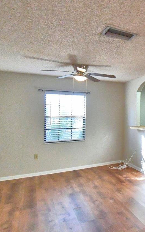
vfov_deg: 64.6
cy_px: 108
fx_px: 183
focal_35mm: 29
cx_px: 184
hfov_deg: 33.2
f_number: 4.5
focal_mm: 10
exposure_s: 1/500
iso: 10000
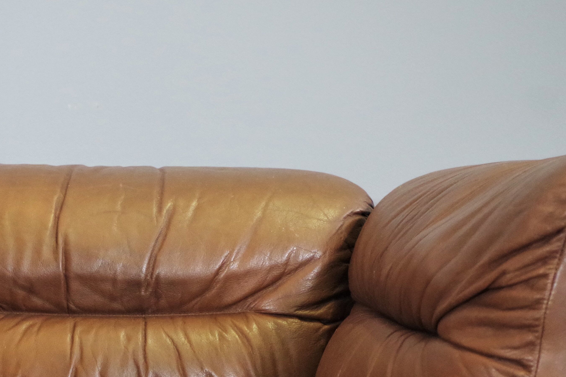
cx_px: 139
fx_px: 1195
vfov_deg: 17.5
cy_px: 380
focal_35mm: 76
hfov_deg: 26.3
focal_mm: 23.13
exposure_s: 1/60
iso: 1600
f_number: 4
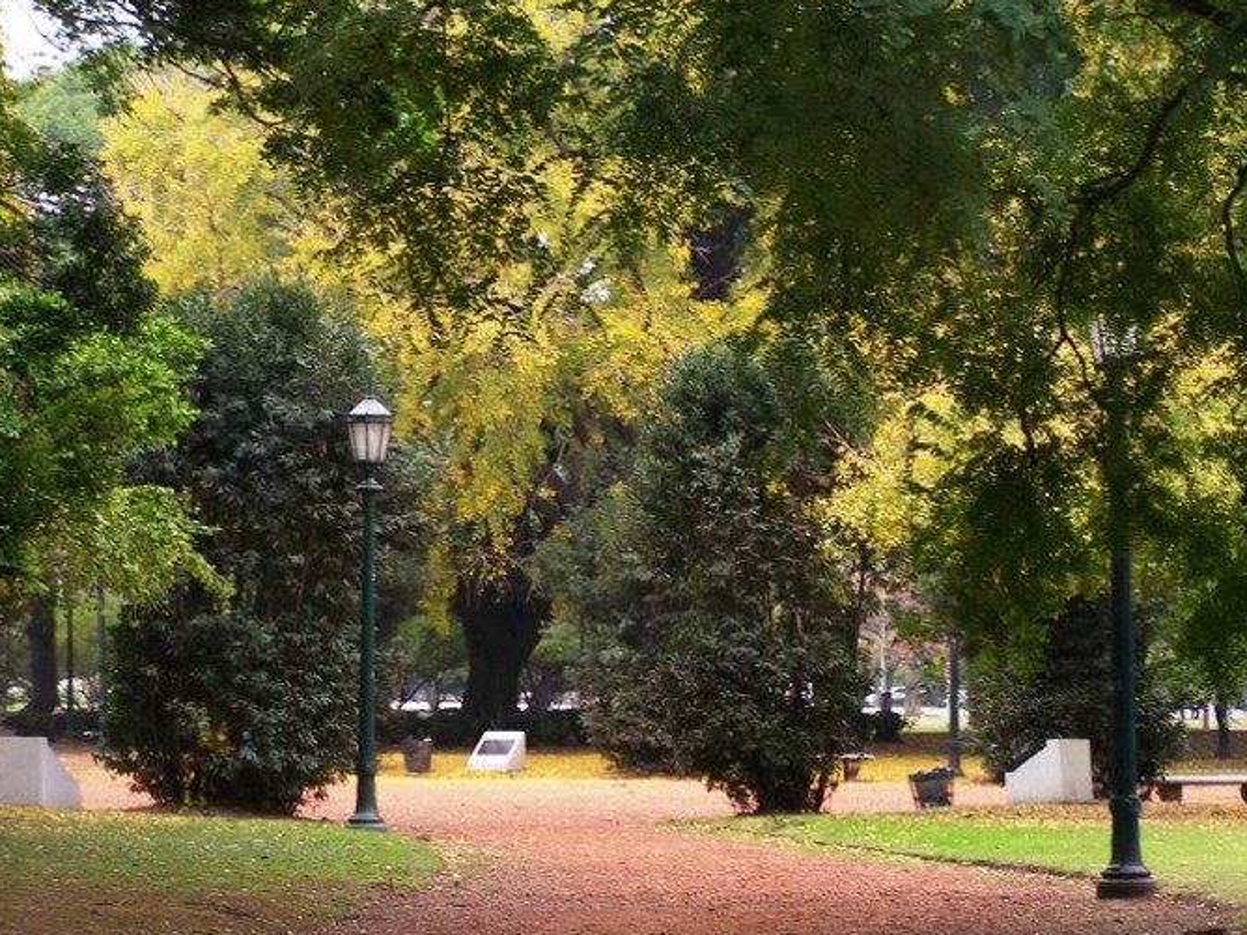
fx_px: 4827
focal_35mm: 134
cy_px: 523
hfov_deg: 14.7
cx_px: 680
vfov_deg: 11.1
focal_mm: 19.4
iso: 100
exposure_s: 1/50
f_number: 3.6
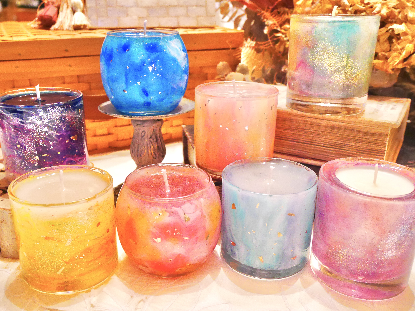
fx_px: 384
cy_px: 156
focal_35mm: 32
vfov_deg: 44.2
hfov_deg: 56.8
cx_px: 208
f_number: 4.5
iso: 2500
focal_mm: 16
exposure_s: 1/60
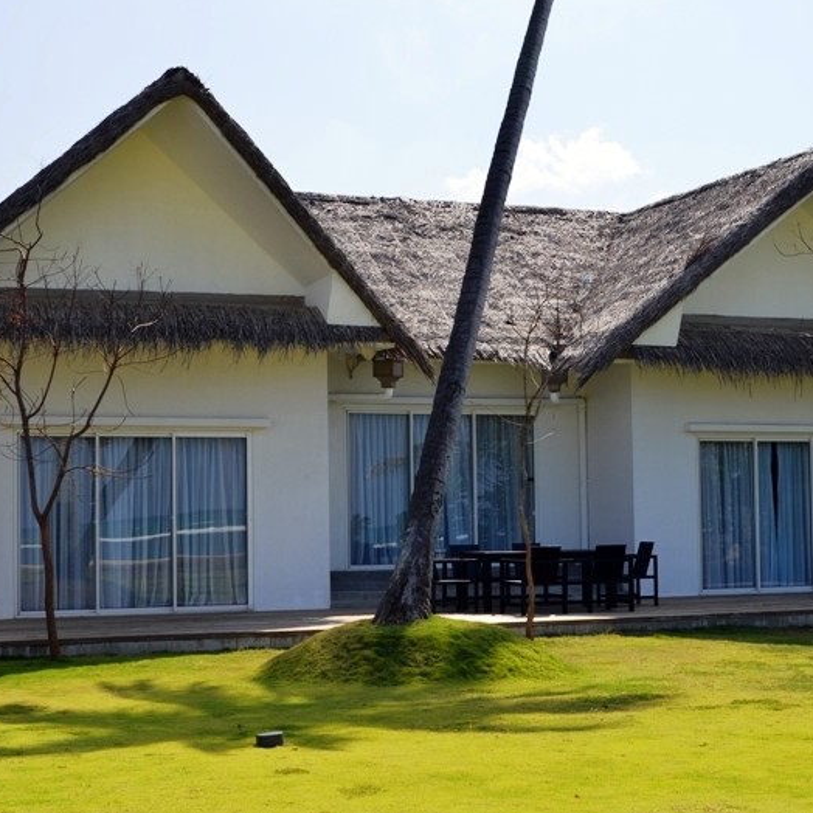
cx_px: 450
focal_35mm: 66
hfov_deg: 26.1
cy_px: 403
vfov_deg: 26.1
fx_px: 1754
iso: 100
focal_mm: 34
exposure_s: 1/250
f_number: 9
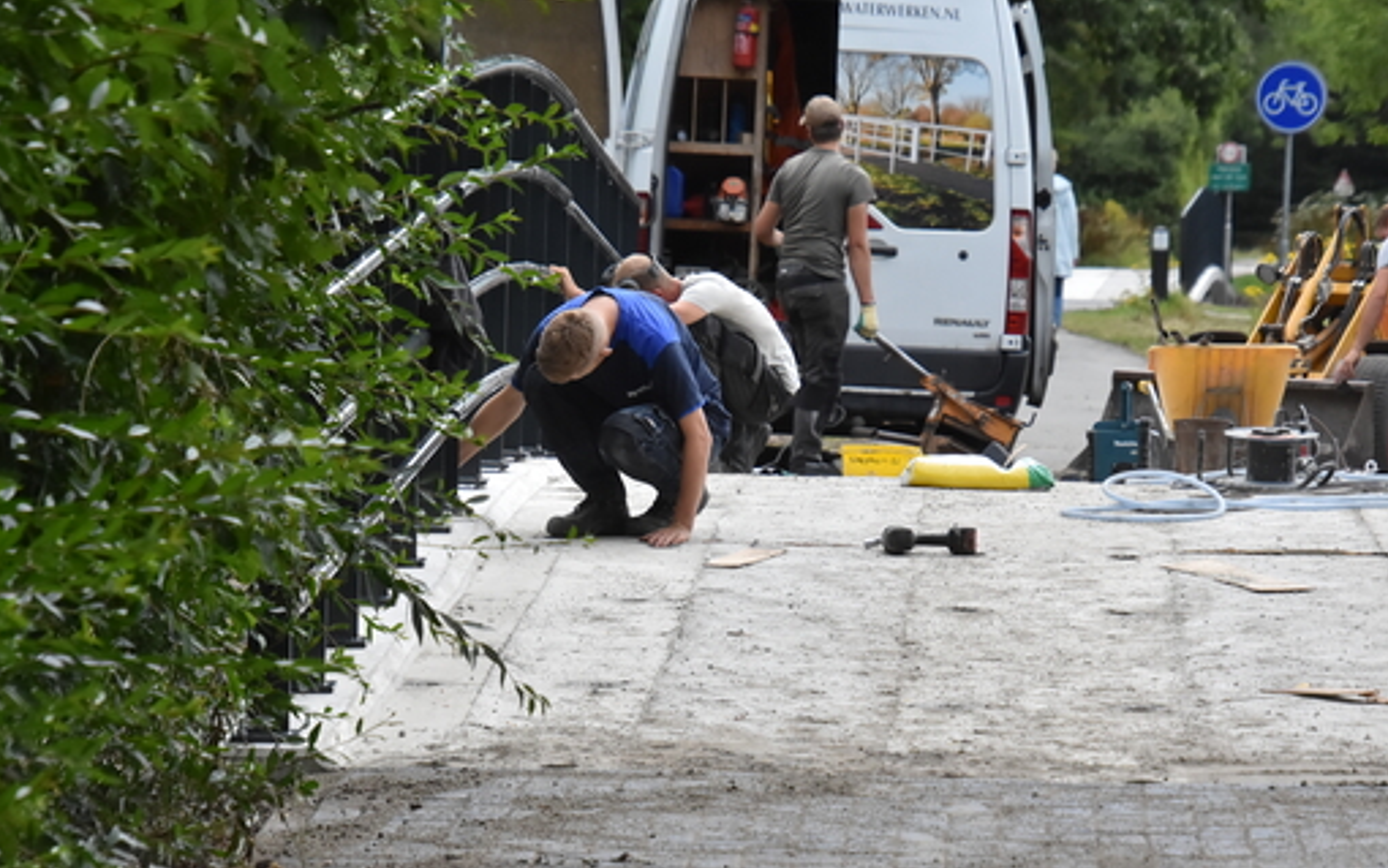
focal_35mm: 261
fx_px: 9860
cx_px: 782
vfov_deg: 5.0
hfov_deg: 8.1
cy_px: 373
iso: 1600
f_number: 7.1
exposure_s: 1/4000
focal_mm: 145
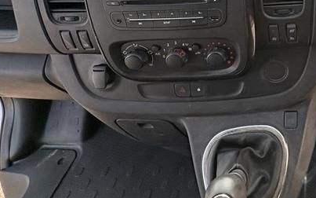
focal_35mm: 33
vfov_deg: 32.9
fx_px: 284
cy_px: -27
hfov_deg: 48.3
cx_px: 314
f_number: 2.2
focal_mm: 2.22
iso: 64
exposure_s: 1/113
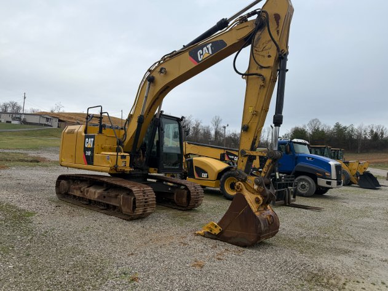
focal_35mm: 24
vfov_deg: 56.8
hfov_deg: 71.6
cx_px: 194
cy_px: 146
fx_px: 269
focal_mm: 6.76
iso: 80
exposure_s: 1/2053
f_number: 1.78
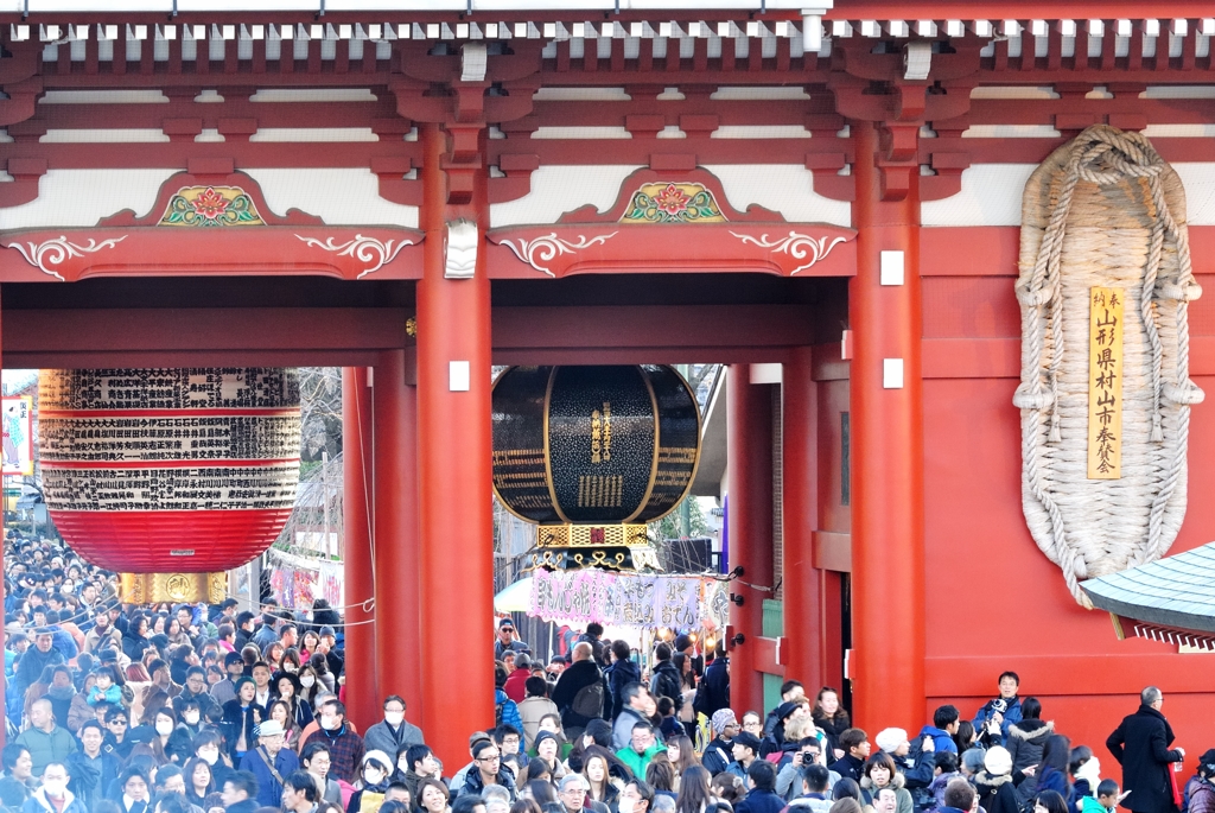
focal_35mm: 200
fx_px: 6757
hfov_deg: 10.3
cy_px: 406
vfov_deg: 6.9
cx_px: 608
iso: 720
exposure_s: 1/30
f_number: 8
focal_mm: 74.2
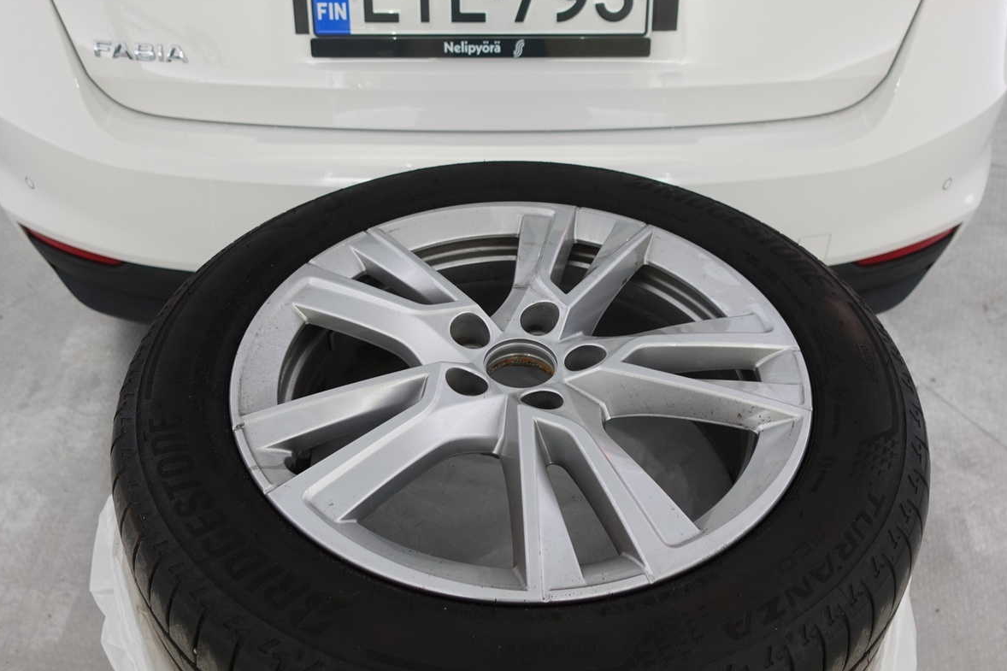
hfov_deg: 57.2
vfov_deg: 40.0
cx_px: 505
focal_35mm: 33
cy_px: 333
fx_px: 923
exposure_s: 1/30
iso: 125
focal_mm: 9.4
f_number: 2
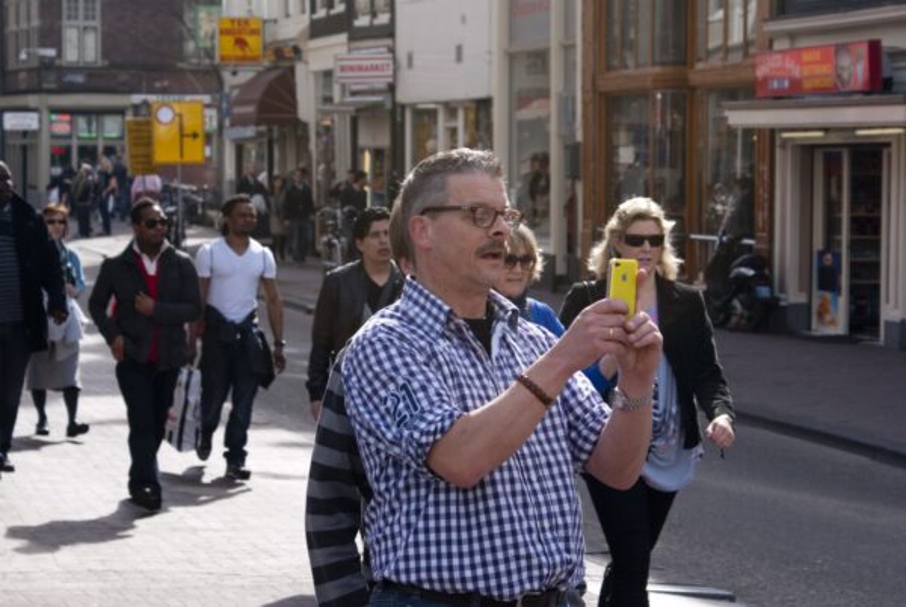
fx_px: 2646
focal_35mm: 105
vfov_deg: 13.1
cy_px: 304
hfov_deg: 19.4
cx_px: 453
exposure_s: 1/160
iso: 100
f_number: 7.1
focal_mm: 70
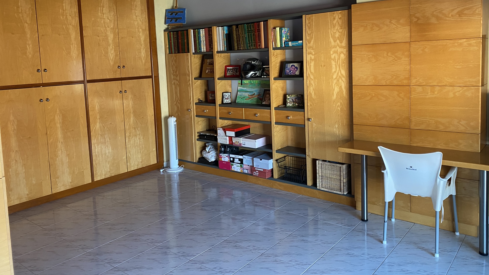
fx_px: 376
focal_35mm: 29
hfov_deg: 66.1
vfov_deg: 39.8
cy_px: 97
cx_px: 247
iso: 200
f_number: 1.8
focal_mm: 4.25
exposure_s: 1/50
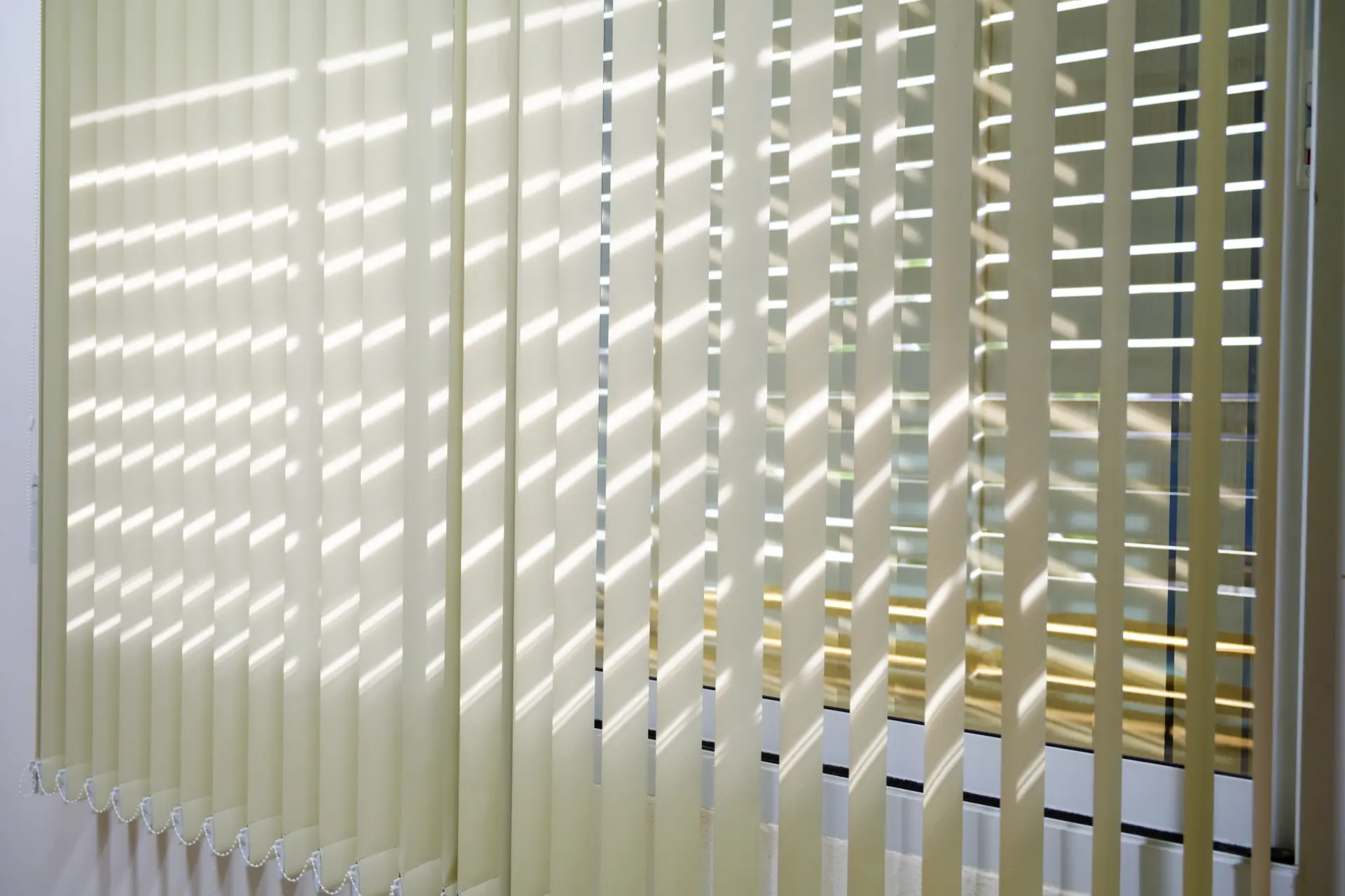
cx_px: 672
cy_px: 448
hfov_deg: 43.6
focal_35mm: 45
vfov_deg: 29.9
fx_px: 1681
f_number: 3.6
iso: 400
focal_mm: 30.2
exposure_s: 1/80
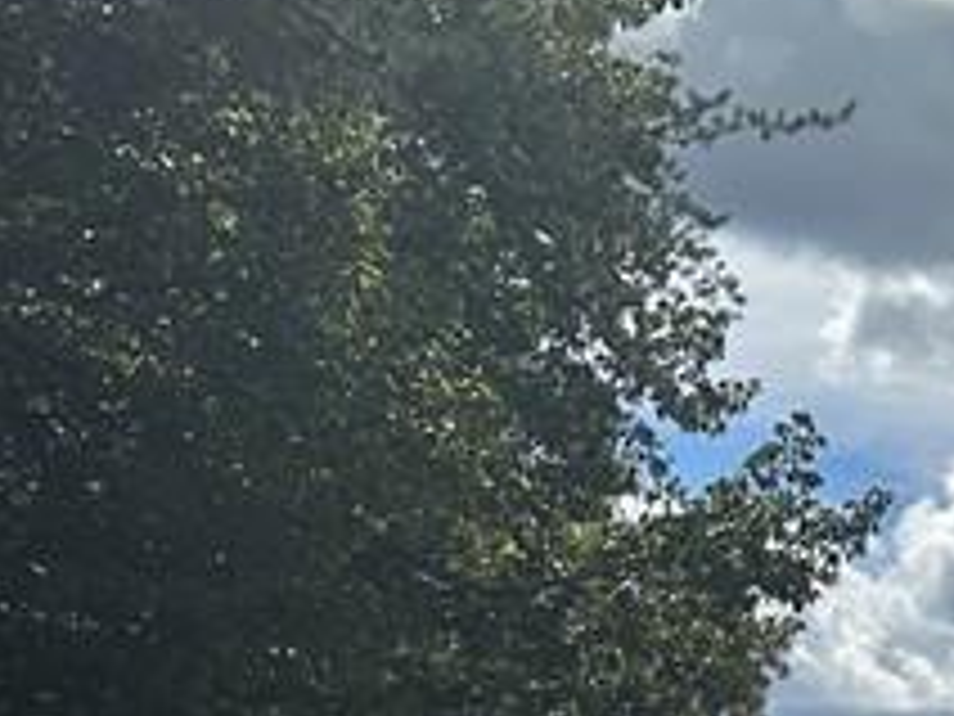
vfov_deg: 11.9
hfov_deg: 13.9
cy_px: 1225
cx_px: 2007
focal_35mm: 116
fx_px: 3197
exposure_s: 1/9709
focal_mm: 6.86
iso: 80
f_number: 1.78
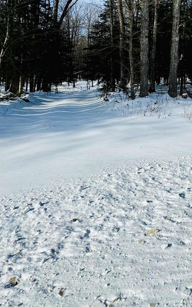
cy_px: 38
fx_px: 234
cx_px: 212
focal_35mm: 28
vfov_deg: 58.1
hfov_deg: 37.2
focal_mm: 2.22
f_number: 2.2
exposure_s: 1/2208
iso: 50
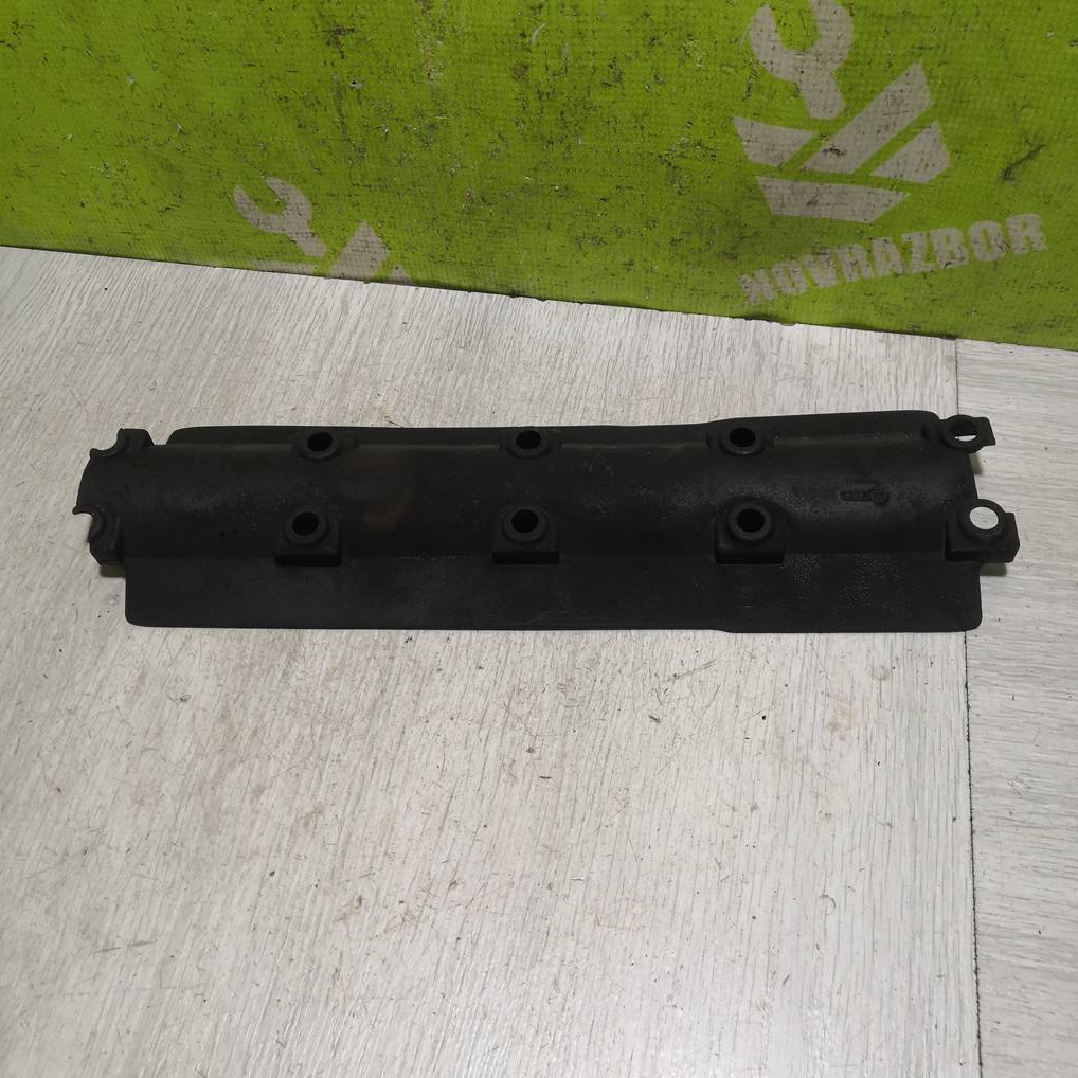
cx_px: 540
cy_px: 451
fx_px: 1127
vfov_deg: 50.9
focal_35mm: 32
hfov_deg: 51.1
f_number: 1.8
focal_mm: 3.95
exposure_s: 1/100
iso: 80
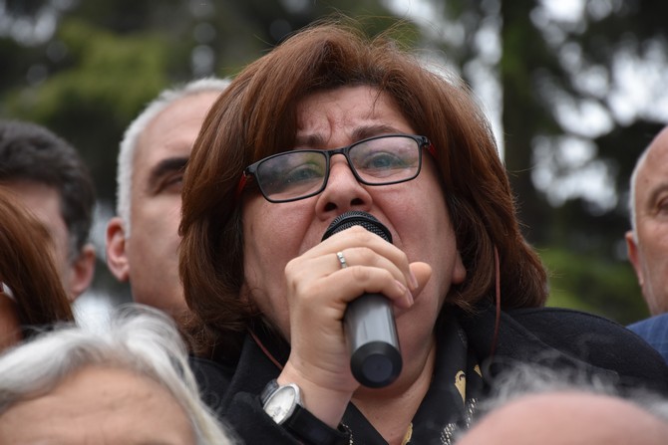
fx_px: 3897
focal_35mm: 210
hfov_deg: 9.8
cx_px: 334
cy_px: 222
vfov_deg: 6.5
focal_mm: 140
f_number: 7.1
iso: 800
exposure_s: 1/800
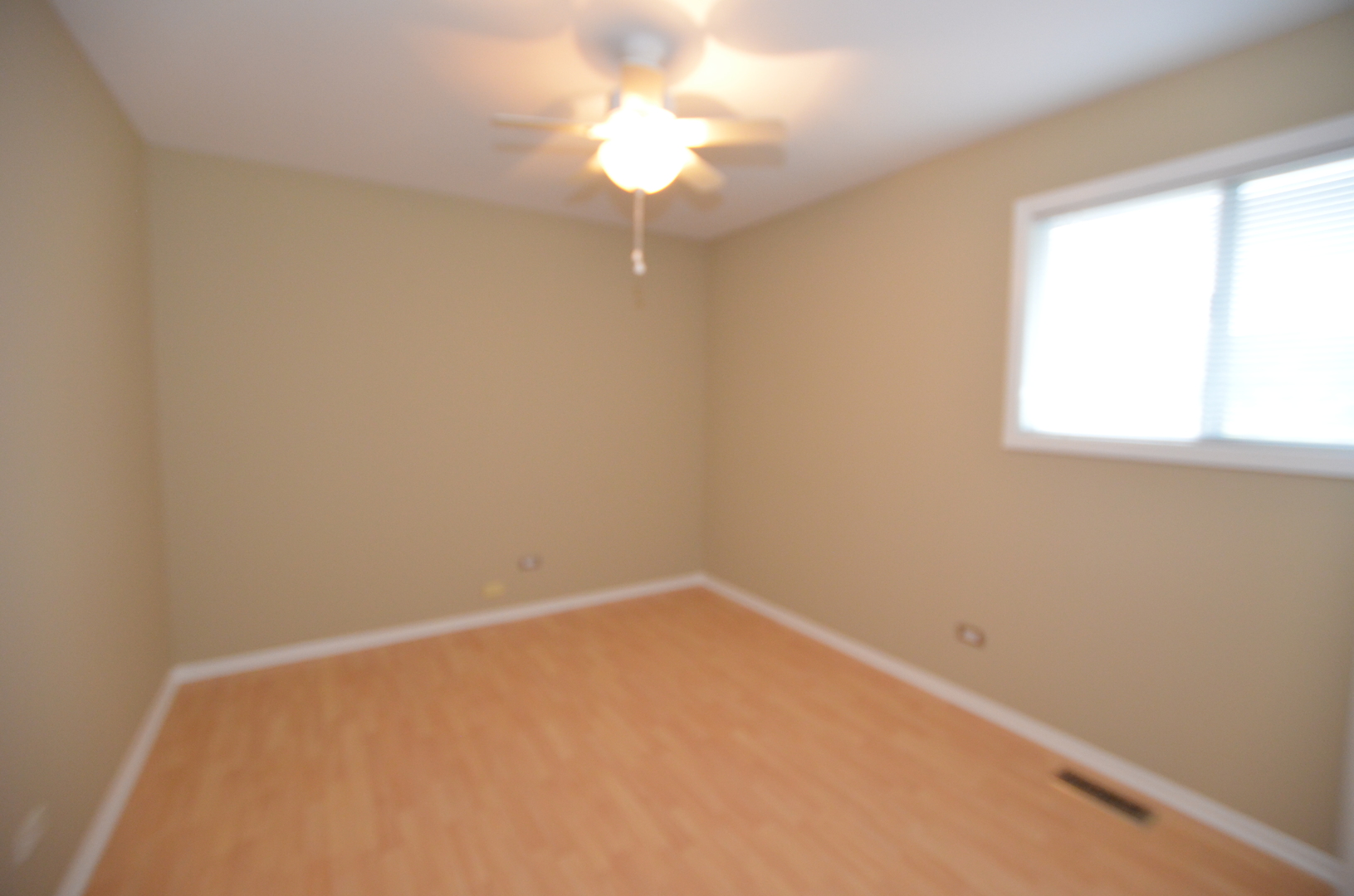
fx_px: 563
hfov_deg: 100.5
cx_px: 677
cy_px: 448
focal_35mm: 15
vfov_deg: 77.1
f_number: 4
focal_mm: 10
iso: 1400
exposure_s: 1/60
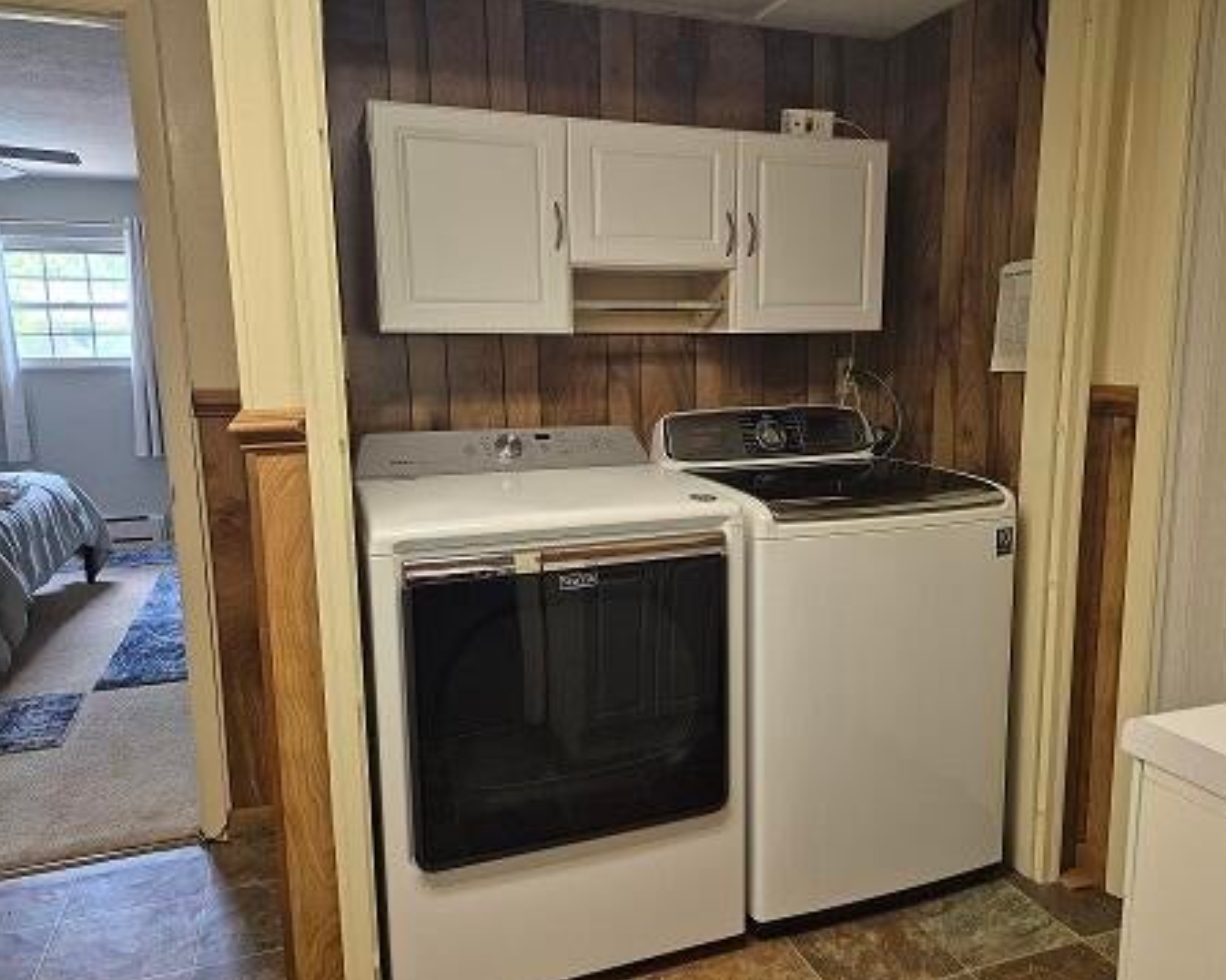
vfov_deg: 56.8
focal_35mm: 25
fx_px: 907
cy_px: 506
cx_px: 661
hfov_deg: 68.0
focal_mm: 5.4
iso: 125
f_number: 1.8
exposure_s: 1/59
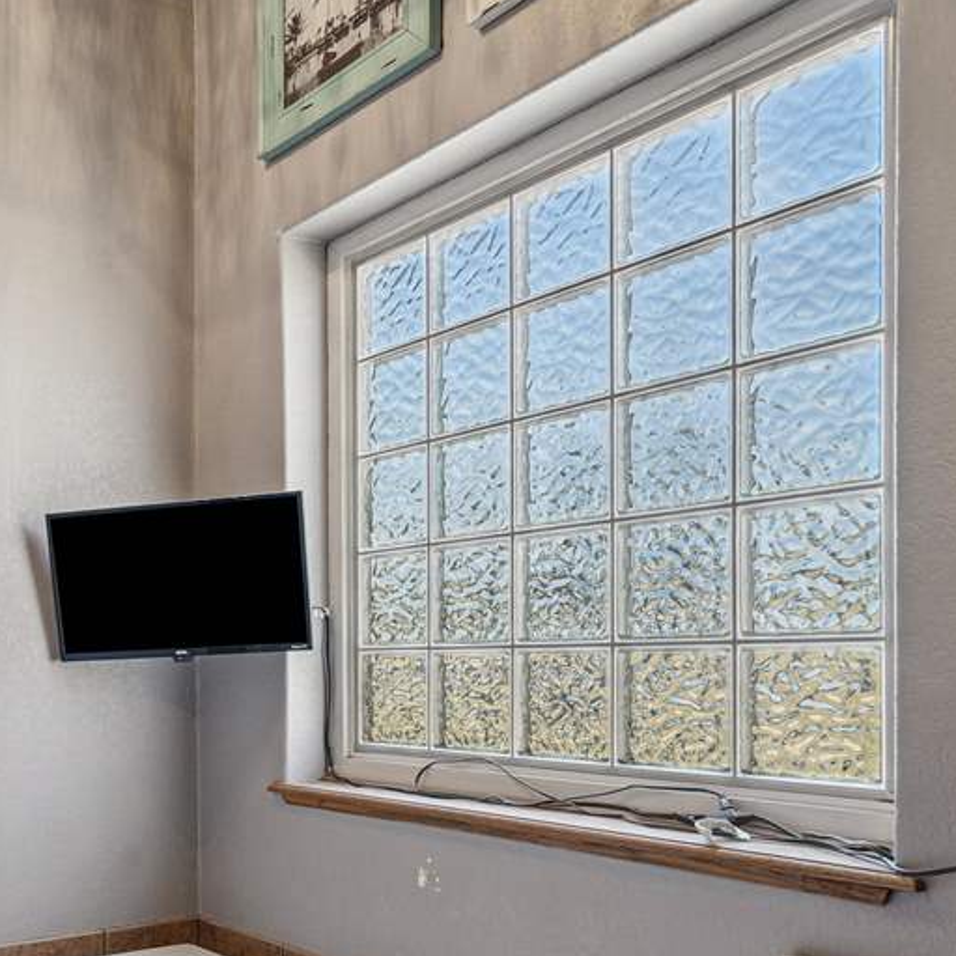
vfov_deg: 47.0
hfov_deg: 44.5
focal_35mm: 34
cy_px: 692
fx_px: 1062
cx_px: 112
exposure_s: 1/25
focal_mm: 16
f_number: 9
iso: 400
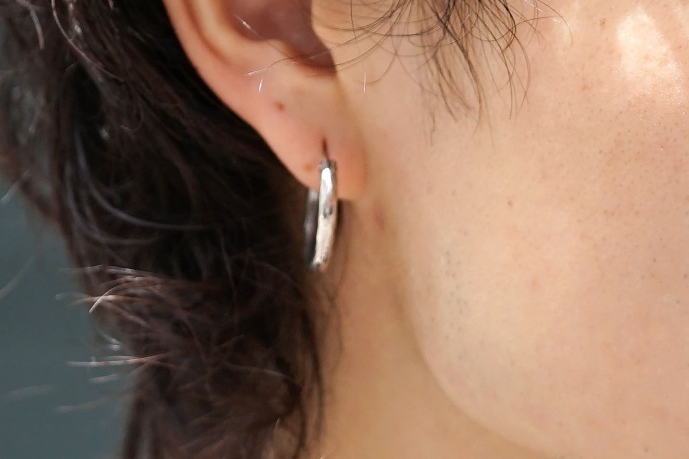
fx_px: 7578
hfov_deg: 5.2
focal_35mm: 396
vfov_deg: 3.5
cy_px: -3
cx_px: 634
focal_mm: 90
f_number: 4
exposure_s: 1/640
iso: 400
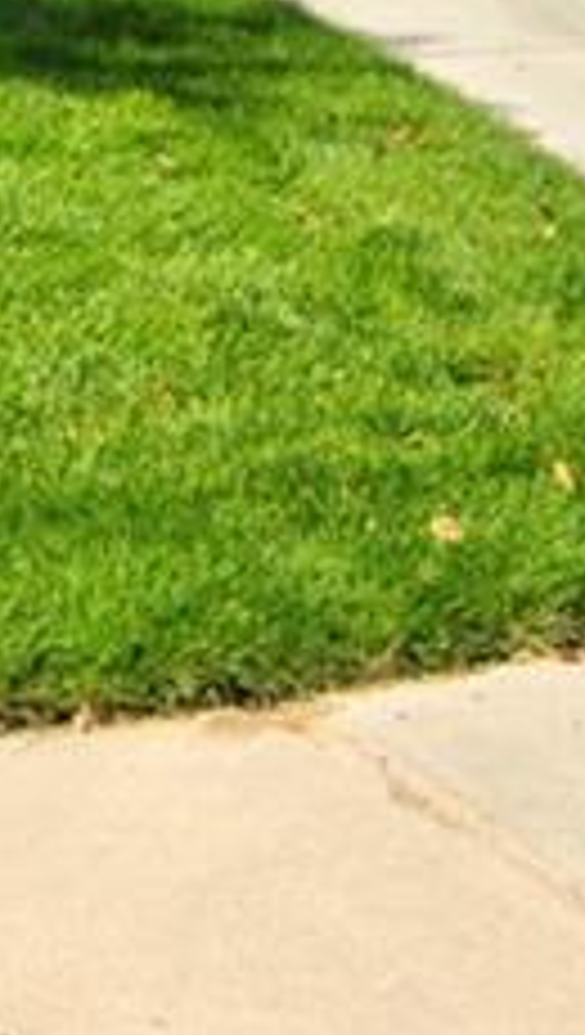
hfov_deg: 7.4
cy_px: -662
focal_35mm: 160
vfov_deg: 12.5
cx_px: -477
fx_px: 4396
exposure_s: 1/250
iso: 100
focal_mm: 22
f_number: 10
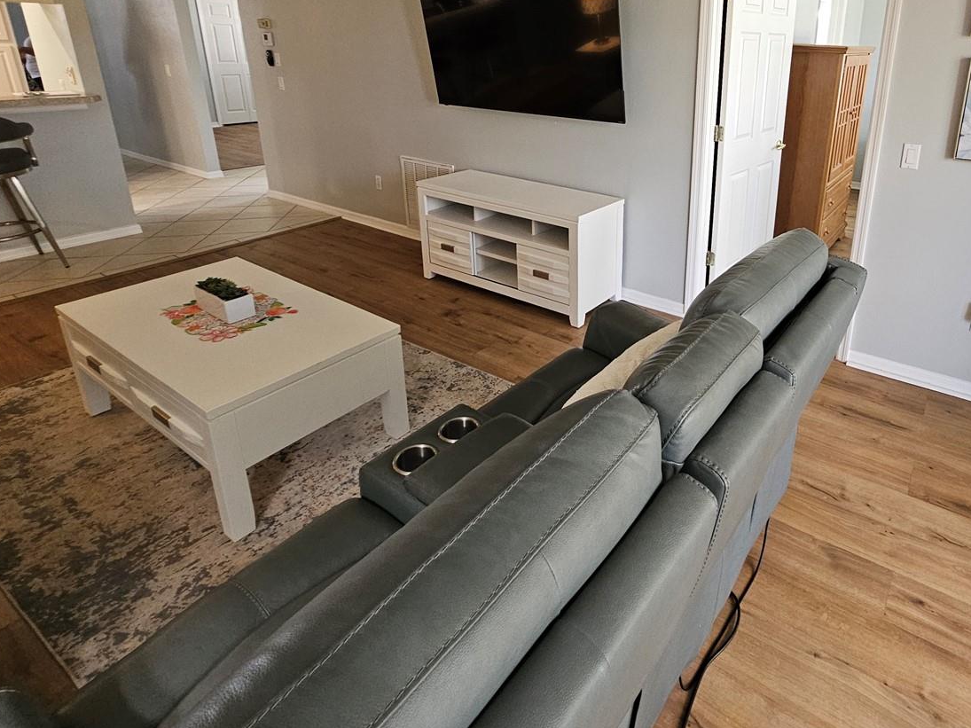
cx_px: 654
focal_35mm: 19
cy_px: 213
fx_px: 533
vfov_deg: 65.8
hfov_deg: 81.6
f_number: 2.2
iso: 320
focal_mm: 2.2
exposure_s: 1/60
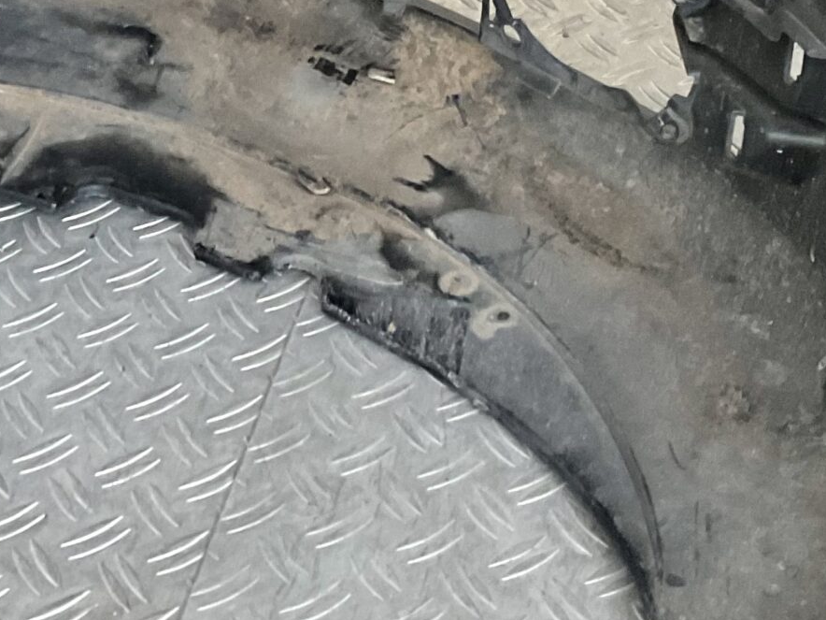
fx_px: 2004
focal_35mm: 84
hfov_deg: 23.2
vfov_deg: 17.2
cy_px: 11
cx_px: 270
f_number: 1.8
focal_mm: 3
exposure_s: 1/33
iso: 200
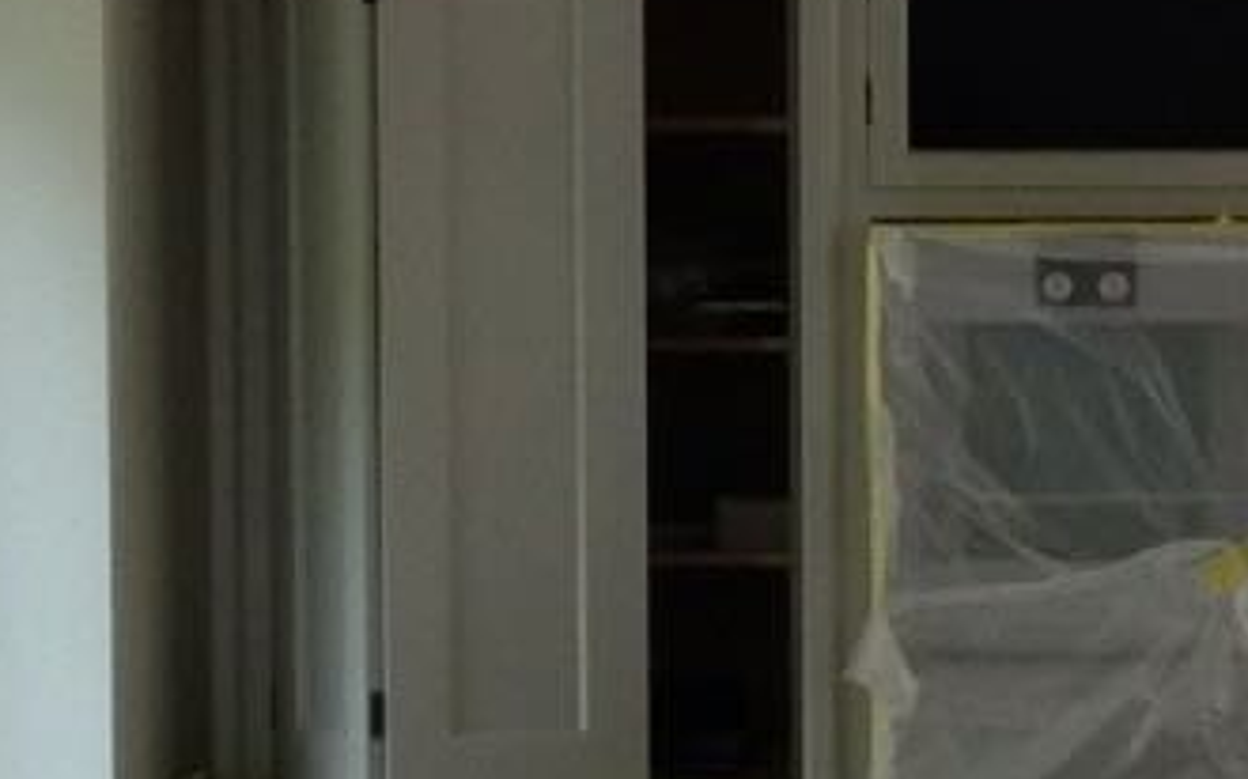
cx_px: 1615
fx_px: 7378
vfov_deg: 6.0
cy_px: 790
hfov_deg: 9.5
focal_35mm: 217
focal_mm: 4.13
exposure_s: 1/120
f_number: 2.4
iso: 64
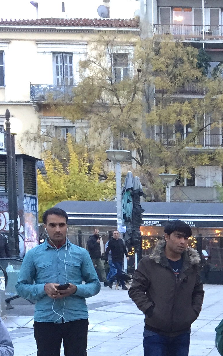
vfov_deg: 24.5
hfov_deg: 14.8
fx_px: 797
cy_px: 323
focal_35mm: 82
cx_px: 338
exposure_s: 1/33
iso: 80
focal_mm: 4.15
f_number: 2.2
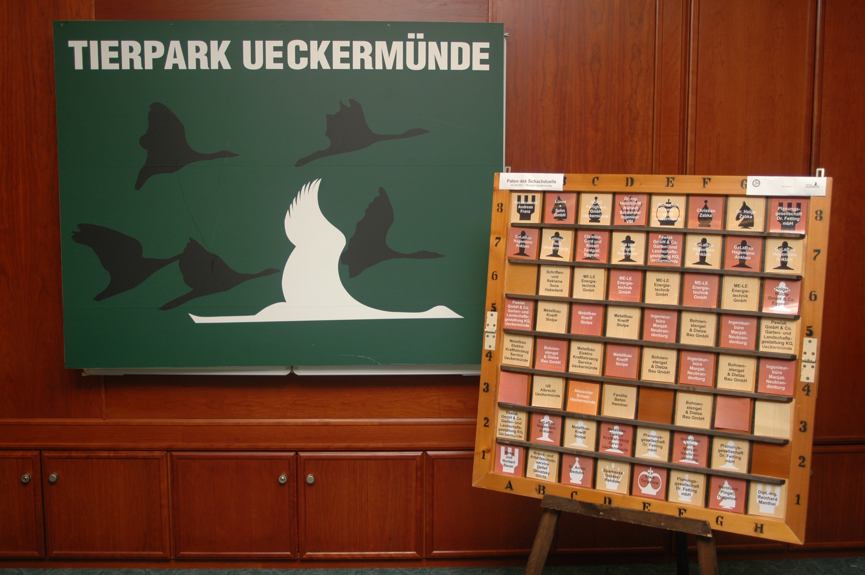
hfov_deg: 51.3
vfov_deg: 35.4
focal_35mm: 38
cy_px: 288
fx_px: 900
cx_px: 432
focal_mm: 25
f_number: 4
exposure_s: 1/60
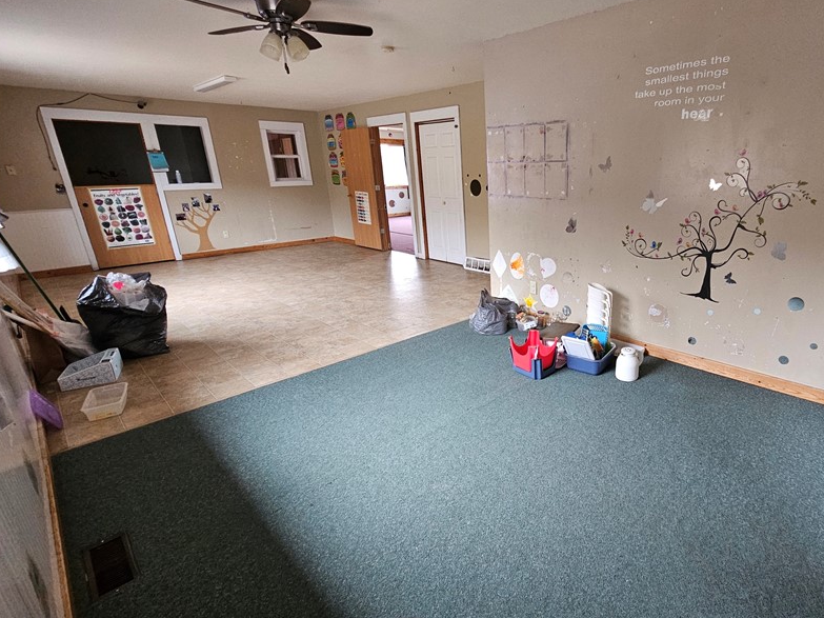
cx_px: 529
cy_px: 315
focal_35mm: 17
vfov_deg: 74.7
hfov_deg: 88.7
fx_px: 405
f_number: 2.2
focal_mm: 2.2
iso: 320
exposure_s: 1/40
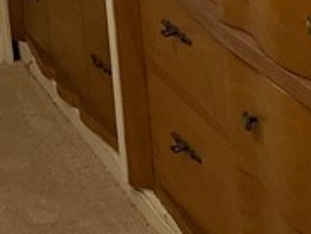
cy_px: -217
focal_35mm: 146
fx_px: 1313
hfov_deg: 13.5
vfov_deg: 9.6
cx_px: 179
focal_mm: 4.25
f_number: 1.8
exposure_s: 1/60
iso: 400
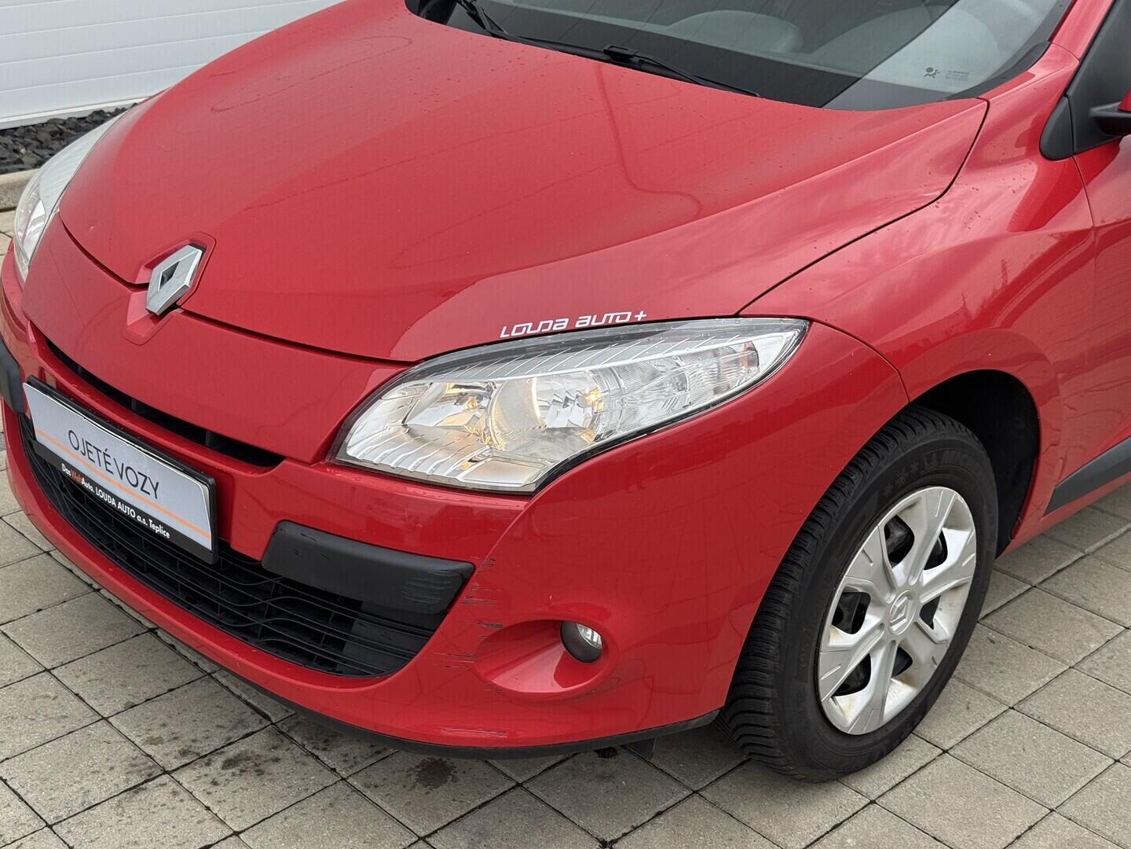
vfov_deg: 30.3
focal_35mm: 48
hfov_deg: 39.7
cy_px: 424
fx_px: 1568
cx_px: 566
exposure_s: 1/1193
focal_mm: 6.76
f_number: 1.78
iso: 64
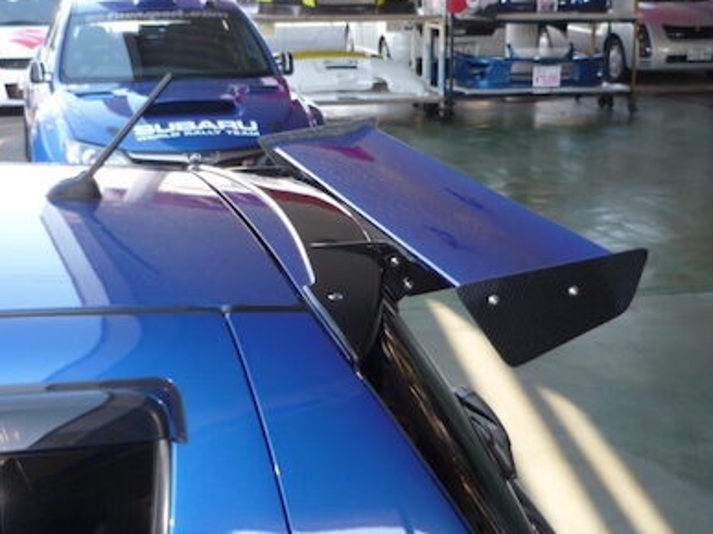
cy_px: 265
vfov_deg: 24.4
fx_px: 1235
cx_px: 350
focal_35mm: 60
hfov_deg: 32.2
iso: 100
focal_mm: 6
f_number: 2.9
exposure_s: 1/100
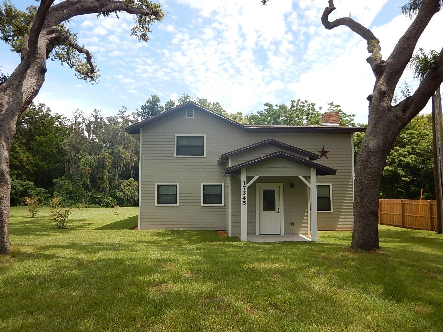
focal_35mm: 24
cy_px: 166
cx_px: 222
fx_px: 307
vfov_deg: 56.8
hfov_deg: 71.6
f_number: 2.8
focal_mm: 4.3
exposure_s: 1/1000
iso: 125
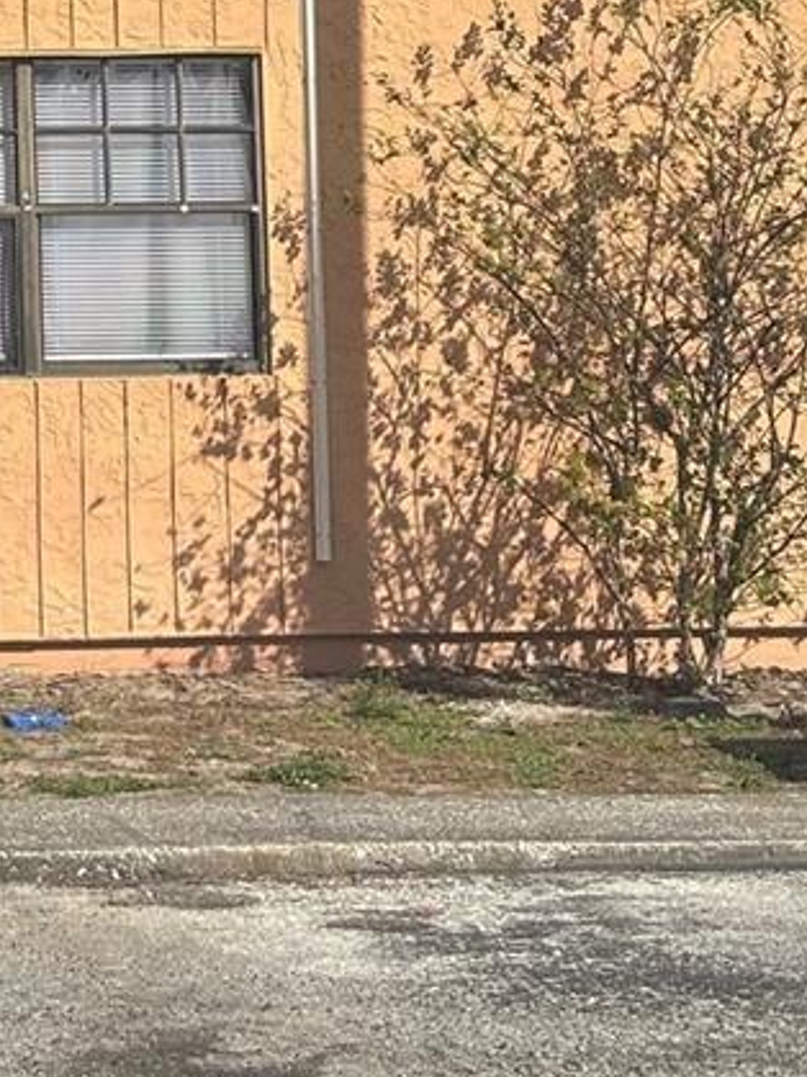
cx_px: -326
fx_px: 4634
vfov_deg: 12.8
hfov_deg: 9.7
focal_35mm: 149
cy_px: -324
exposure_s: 1/3311
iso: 40
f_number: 1.6
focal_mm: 5.96
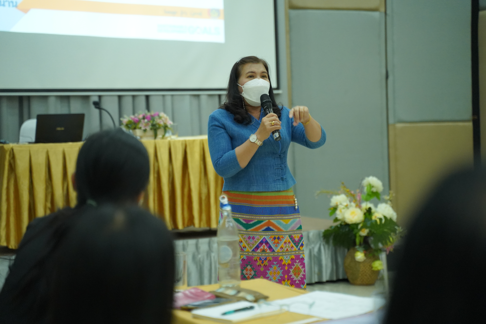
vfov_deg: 18.2
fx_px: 1012
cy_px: 162
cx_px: 243
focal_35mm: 75
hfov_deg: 27.0
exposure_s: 1/160
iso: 6400
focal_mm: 75
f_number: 2.8
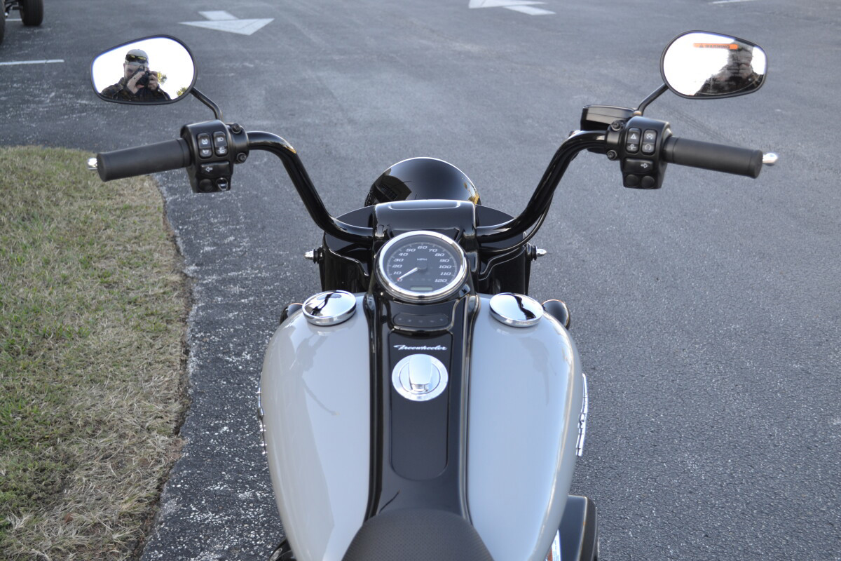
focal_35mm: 48
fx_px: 1121
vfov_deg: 28.1
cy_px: 280
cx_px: 420
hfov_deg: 41.1
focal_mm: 32
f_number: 5.6
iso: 250
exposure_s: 1/125
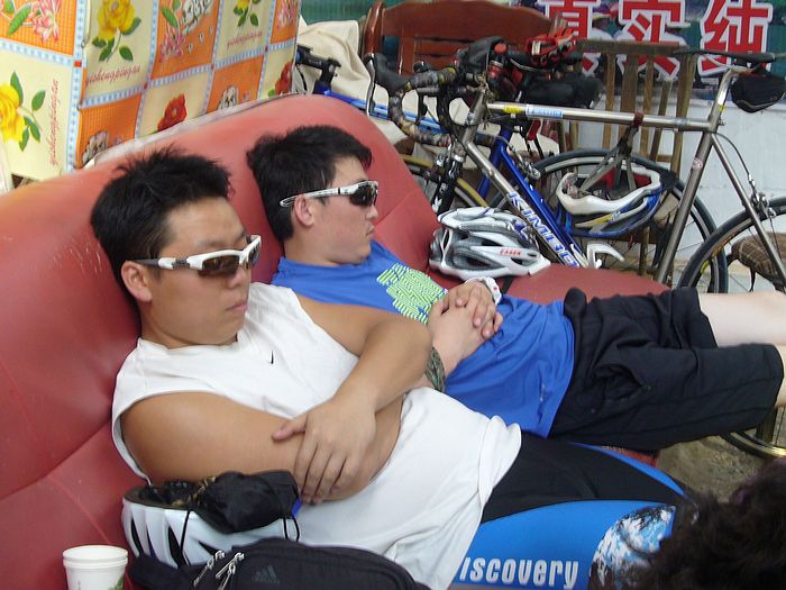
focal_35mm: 63
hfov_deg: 30.7
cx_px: 393
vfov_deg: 23.3
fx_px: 1430
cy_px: 295
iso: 100
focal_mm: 7.5
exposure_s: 1/25
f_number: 3.5
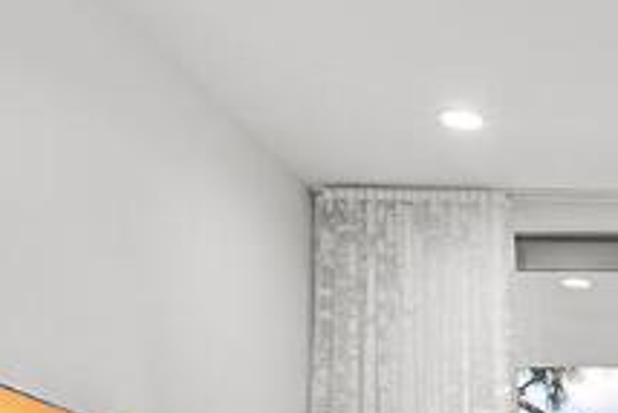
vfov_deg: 14.4
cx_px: 918
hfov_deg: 20.4
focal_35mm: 86
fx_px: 1477
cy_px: 684
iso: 180
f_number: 9
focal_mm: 16
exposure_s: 1/15
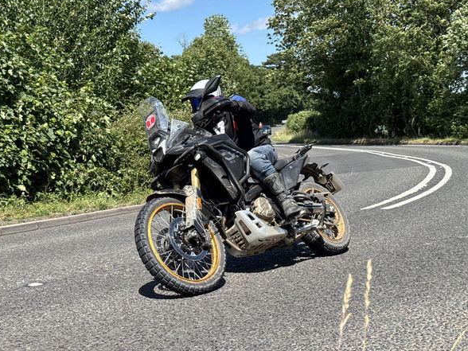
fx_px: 662
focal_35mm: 49
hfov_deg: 38.9
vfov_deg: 29.7
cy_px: 174
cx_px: 230
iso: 64
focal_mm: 6.76
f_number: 1.78
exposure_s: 1/2833
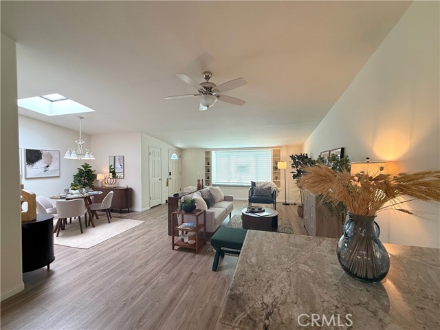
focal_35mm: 14
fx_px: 178
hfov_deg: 102.1
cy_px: 165
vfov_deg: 85.7
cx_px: 220
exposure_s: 1/120
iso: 125
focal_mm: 2.22
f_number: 2.2
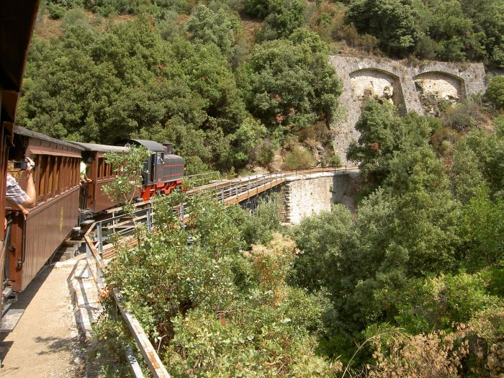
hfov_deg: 54.0
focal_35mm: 34
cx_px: 252
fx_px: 495
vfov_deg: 41.8
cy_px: 189
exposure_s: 1/200
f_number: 4.7
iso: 50
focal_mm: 5.6
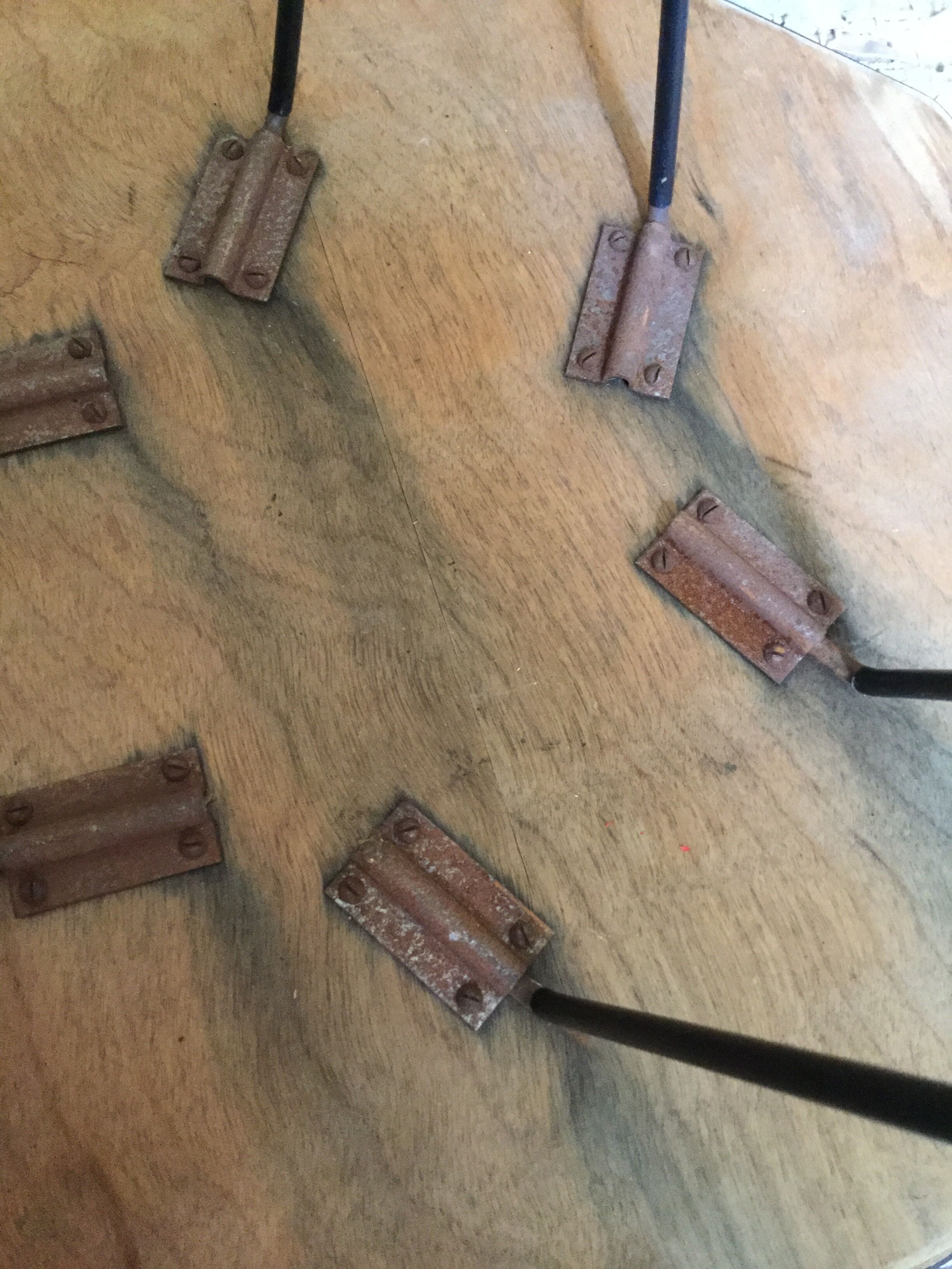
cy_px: 634
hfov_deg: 45.4
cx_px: 476
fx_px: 1137
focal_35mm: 31
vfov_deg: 58.4
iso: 320
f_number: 2.4
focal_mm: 3.3
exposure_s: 1/17
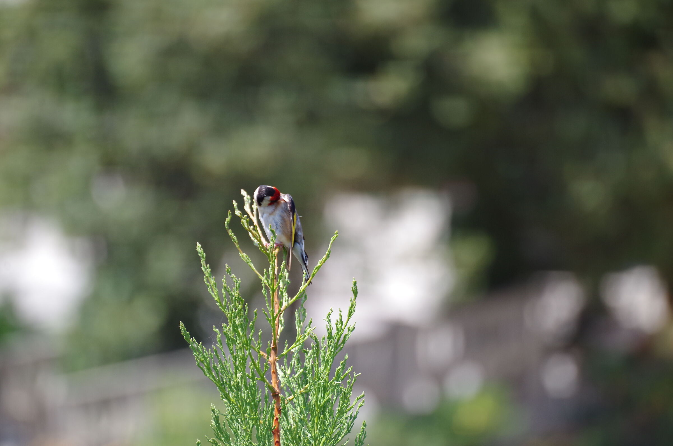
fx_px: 8396
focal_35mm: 450
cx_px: 336
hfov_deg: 4.6
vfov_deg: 3.0
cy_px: 223
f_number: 6.3
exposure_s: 1/400
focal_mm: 300
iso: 200
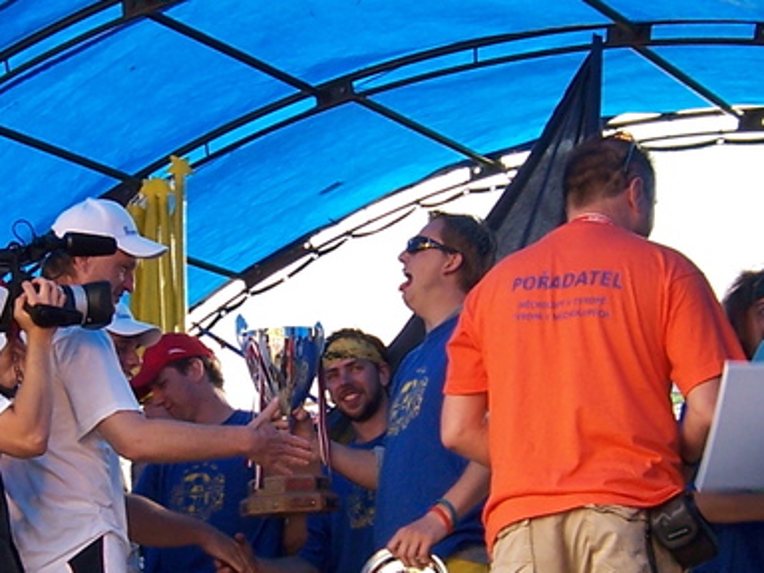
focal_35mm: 88
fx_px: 1942
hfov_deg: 22.2
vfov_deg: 16.7
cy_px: 404
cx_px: 267
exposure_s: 1/125
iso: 80
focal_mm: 5.5
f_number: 3.4
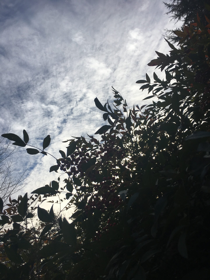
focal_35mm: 29
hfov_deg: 48.2
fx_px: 235
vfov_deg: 61.7
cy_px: 140
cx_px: 105
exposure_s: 1/2564
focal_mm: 4.15
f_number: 2.2
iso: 25
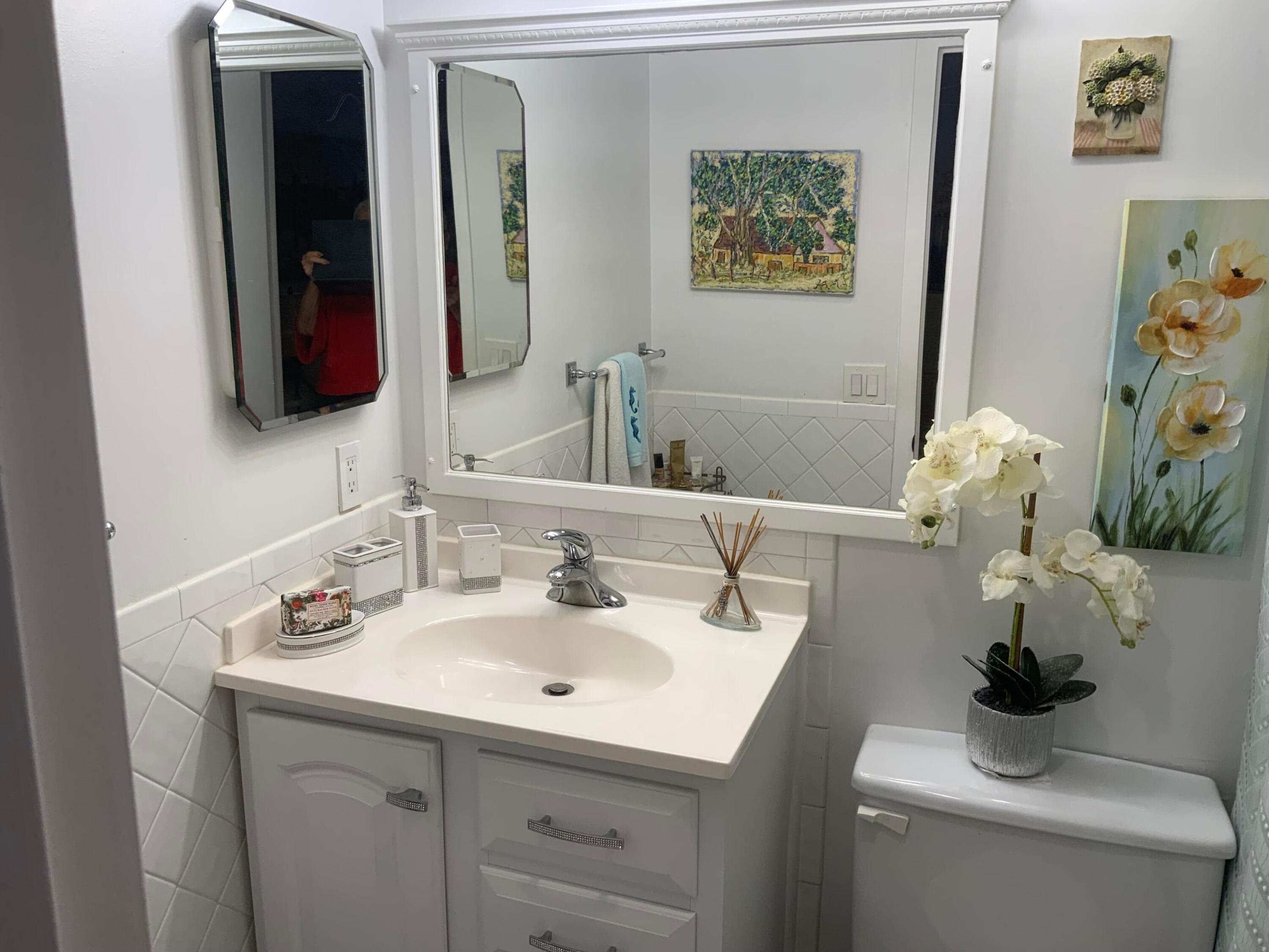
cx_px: 634
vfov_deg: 48.2
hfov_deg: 61.7
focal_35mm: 29
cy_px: 476
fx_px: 1063
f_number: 1.8
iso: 25
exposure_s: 1/120
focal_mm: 3
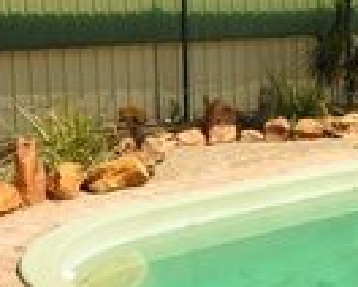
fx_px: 849
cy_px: 107
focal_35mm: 80
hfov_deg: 23.1
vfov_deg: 19.2
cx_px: 339
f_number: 10
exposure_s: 1/400
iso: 200
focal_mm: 16
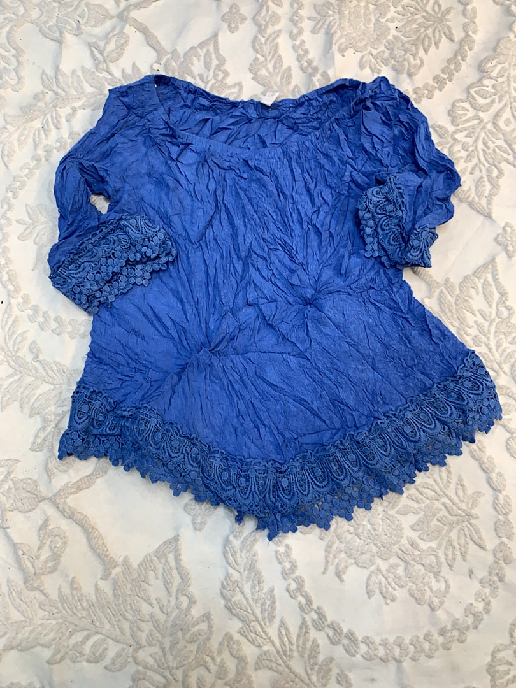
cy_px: 344
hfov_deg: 53.1
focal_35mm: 26
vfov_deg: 67.3
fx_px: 517
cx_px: 258
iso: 50
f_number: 1.8
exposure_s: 1/100
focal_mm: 4.25
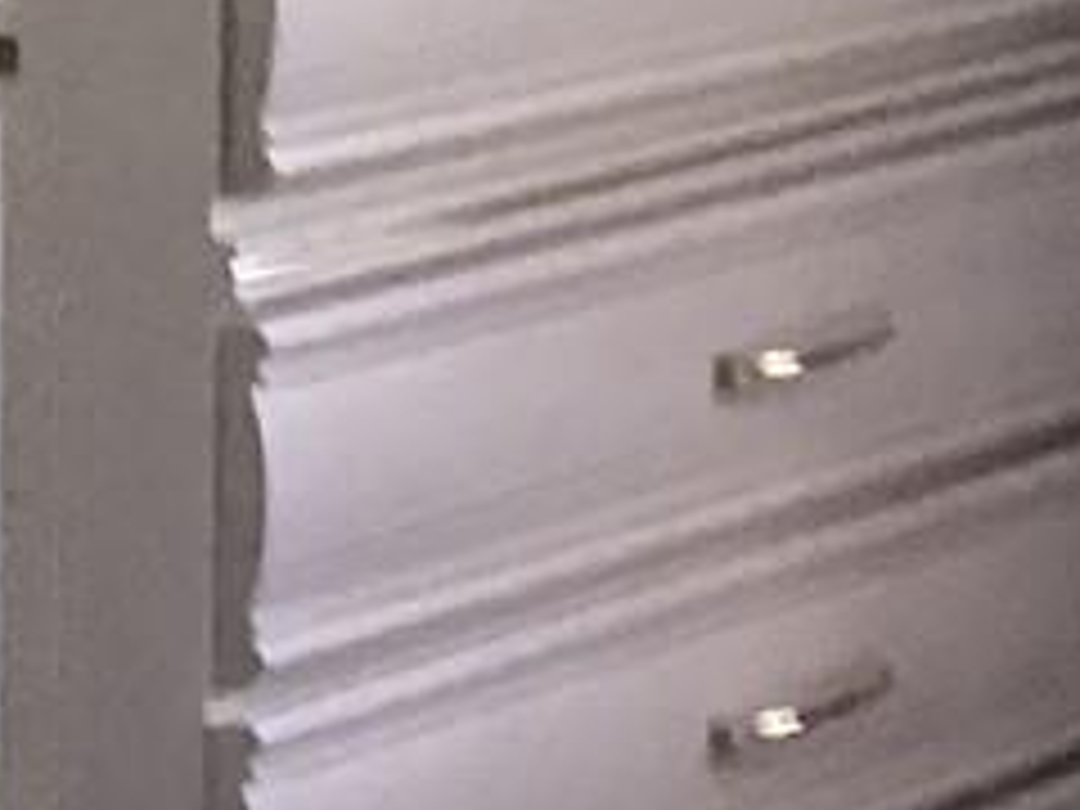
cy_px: -806
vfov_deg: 6.9
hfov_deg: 8.4
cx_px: 2902
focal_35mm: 207
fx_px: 6458
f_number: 2.4
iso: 125
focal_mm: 3.3
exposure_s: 1/50
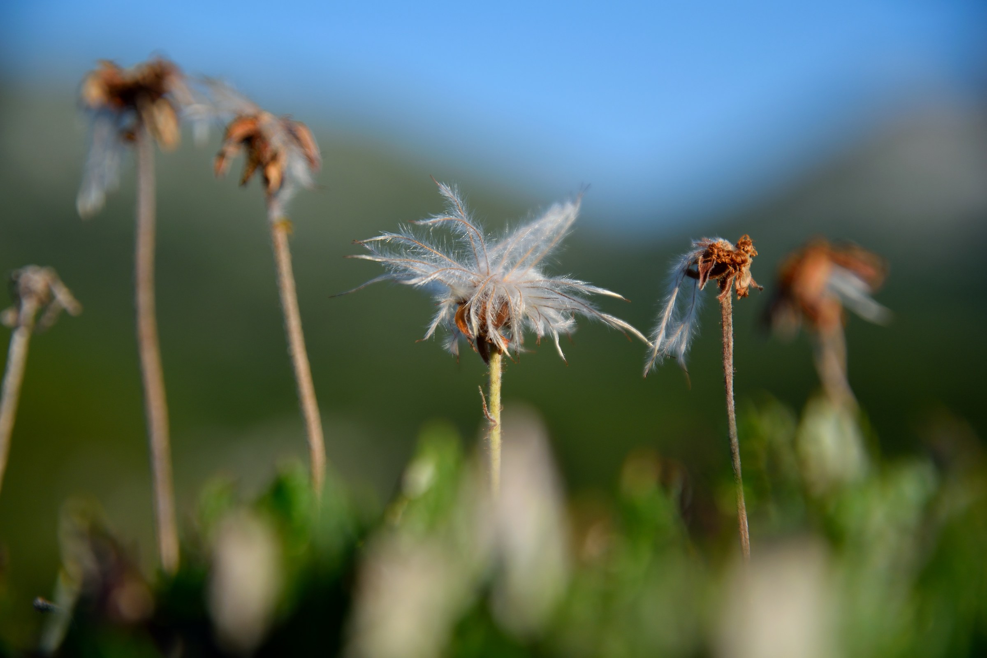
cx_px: 494
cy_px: 329
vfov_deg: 11.4
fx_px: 3290
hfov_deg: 17.1
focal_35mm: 120
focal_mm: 80
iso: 100
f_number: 4
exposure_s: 1/1250
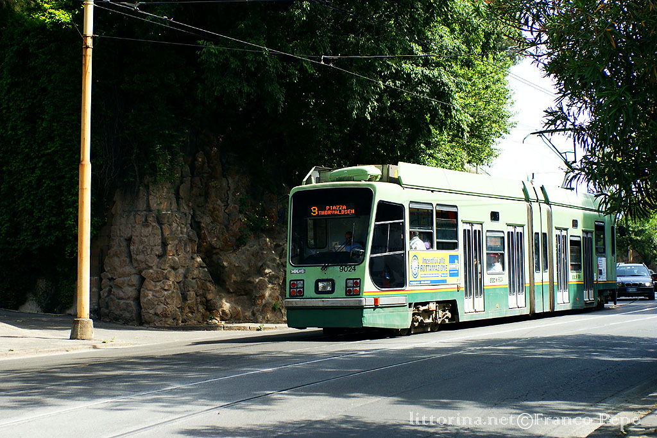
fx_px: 1505
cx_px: 328
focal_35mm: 82
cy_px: 219
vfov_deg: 16.5
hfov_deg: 24.6
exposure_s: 1/500
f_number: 4.5
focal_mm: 55
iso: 200
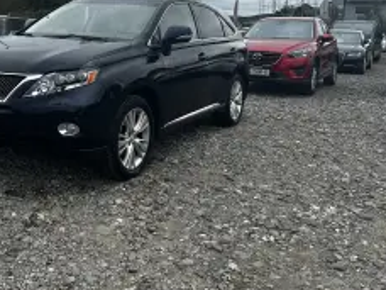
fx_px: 457
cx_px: 113
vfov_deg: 34.6
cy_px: 83
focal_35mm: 41
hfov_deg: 44.7
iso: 50
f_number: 1.5
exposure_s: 1/1645
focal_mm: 5.7
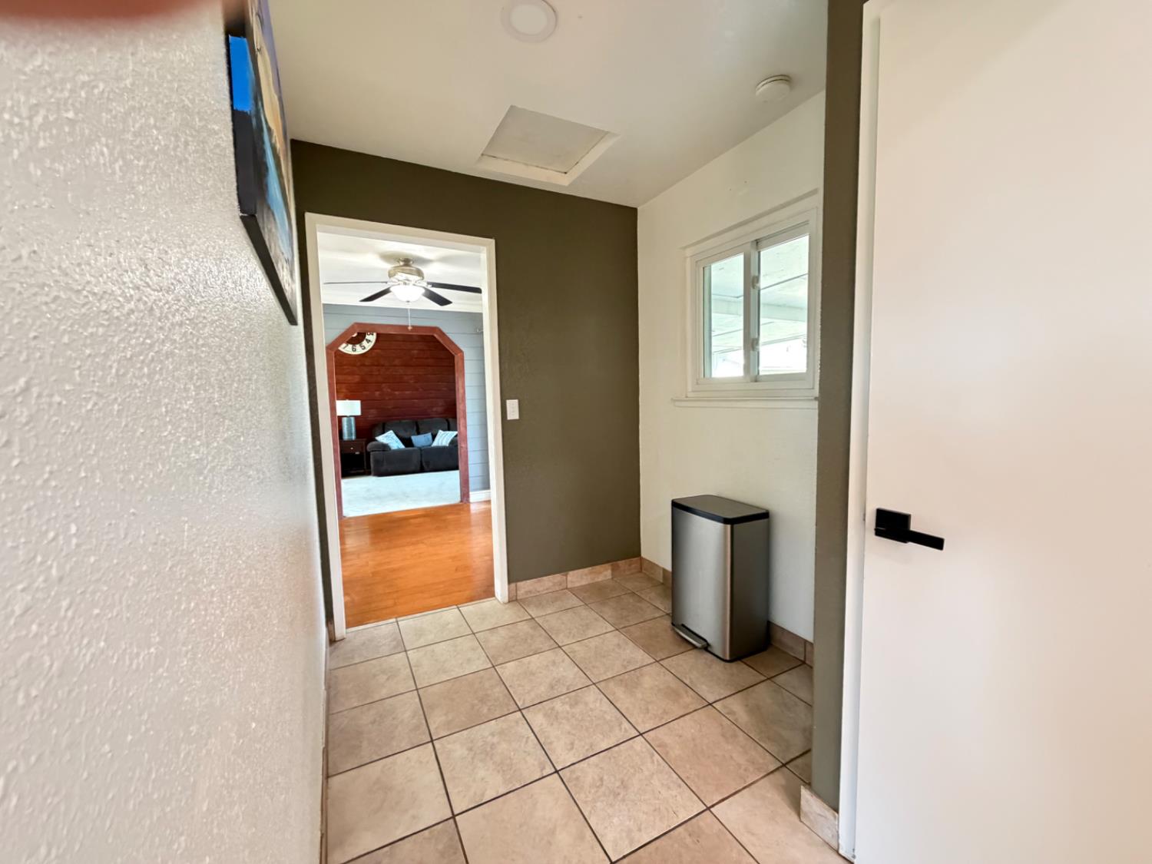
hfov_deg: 102.1
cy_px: 432
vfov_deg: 85.7
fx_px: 466
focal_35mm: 14
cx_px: 576
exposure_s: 1/60
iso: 1000
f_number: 2.2
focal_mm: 2.22
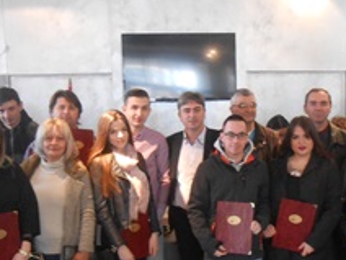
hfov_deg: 34.8
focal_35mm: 55
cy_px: 186
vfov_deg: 26.3
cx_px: 211
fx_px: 550
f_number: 3.5
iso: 400
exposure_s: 1/13
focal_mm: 4.6
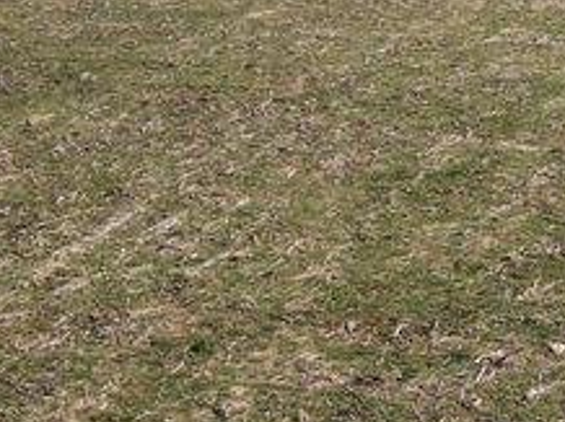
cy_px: -5
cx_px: 701
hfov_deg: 19.5
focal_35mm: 94
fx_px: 1533
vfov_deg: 15.4
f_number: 2.8
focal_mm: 4.5
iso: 100
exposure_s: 1/725
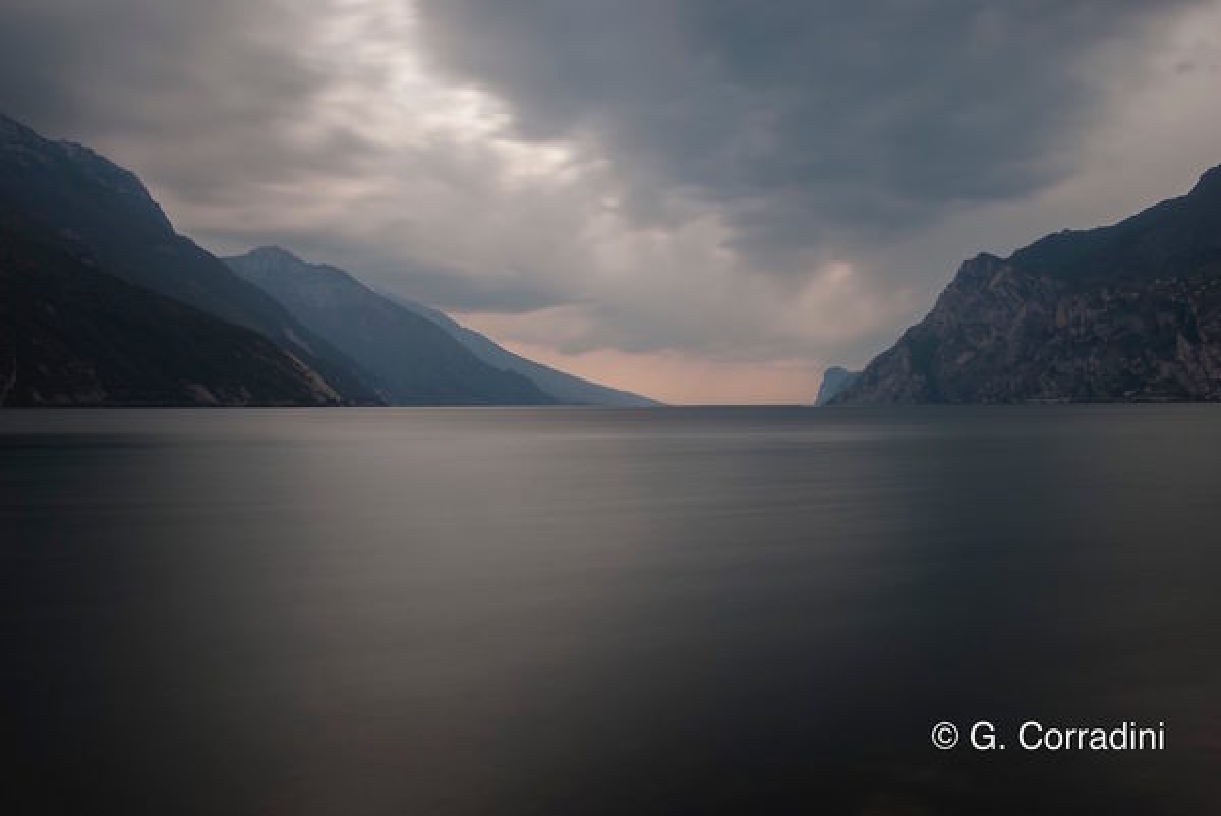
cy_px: 408
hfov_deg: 67.3
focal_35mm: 27
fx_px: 916
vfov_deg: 48.0
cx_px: 610
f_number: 13
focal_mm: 18
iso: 100
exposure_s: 25
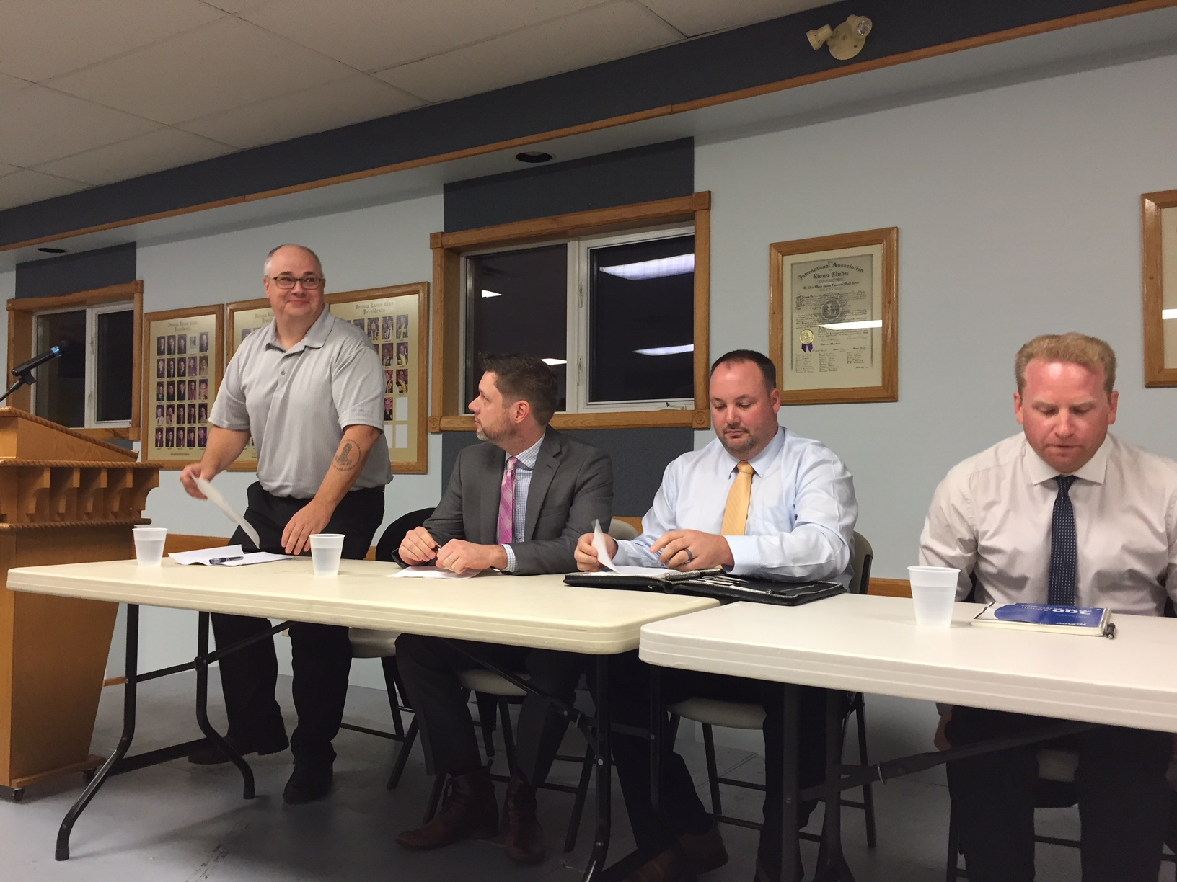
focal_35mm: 29
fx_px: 986
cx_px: 588
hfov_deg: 61.7
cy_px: 441
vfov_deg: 48.2
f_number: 2.2
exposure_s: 1/30
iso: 80
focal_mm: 4.15
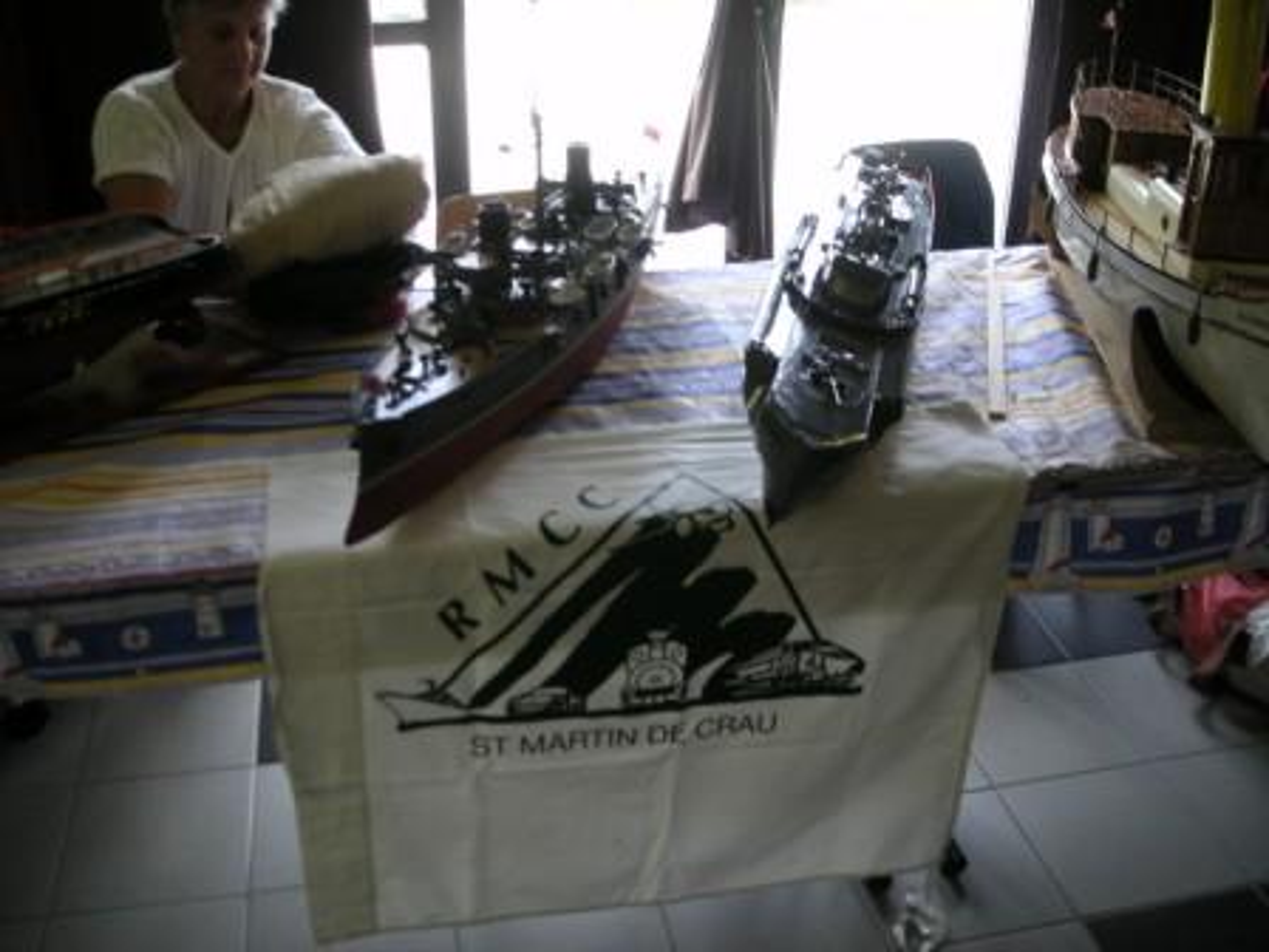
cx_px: 634
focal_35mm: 35
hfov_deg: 52.6
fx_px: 1283
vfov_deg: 40.7
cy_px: 476
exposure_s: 1/7.9
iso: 52
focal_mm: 5.7
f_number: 2.8
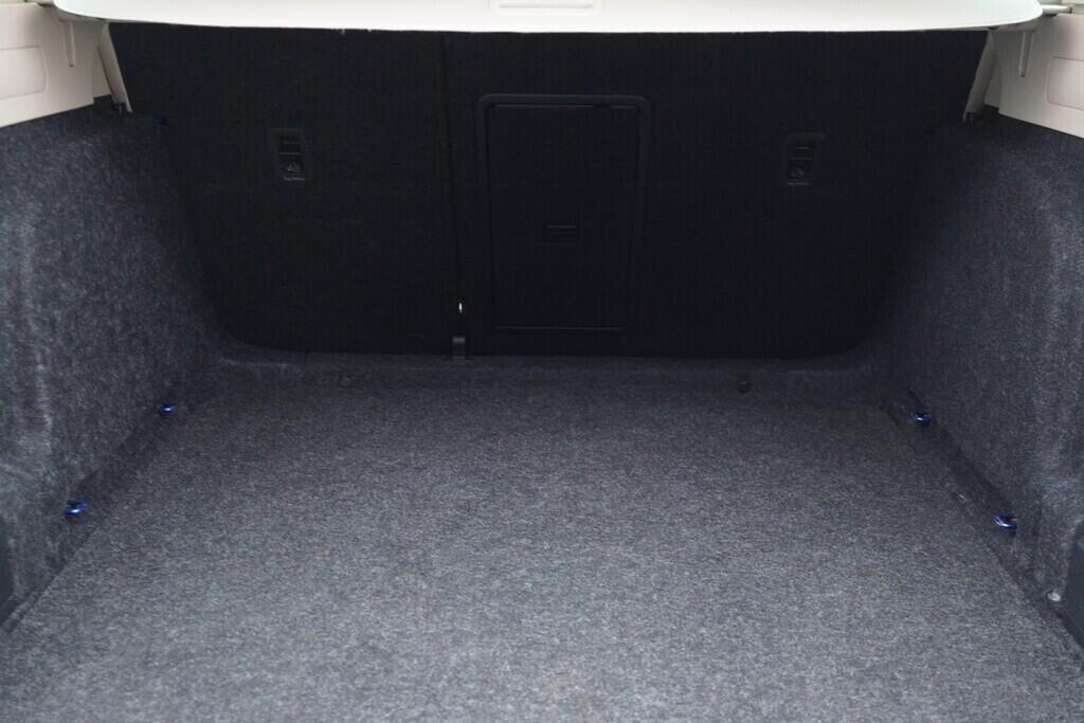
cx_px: 542
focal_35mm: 36
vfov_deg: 36.9
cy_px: 362
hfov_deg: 53.1
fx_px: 1084
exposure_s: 1/40
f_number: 2.8
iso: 1250
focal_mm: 24
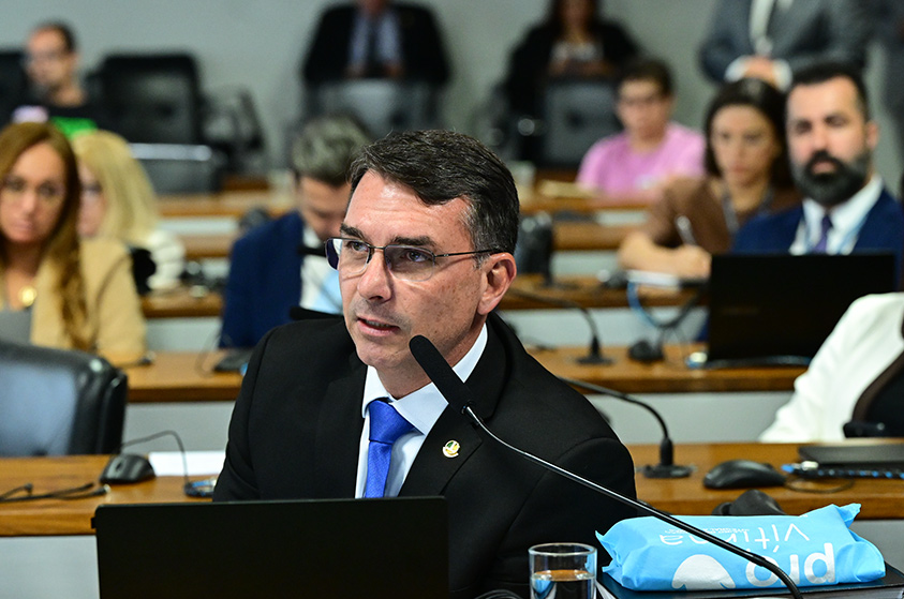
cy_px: 297
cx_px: 444
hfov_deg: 13.7
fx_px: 3760
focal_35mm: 150
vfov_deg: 9.1
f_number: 4
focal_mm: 98
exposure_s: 1/200
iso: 4000
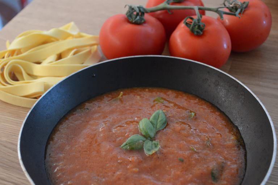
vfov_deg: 22.6
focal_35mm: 60
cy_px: 92
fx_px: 463
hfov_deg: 33.4
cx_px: 139
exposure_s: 1/30
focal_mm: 40
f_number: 5.3
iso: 1600
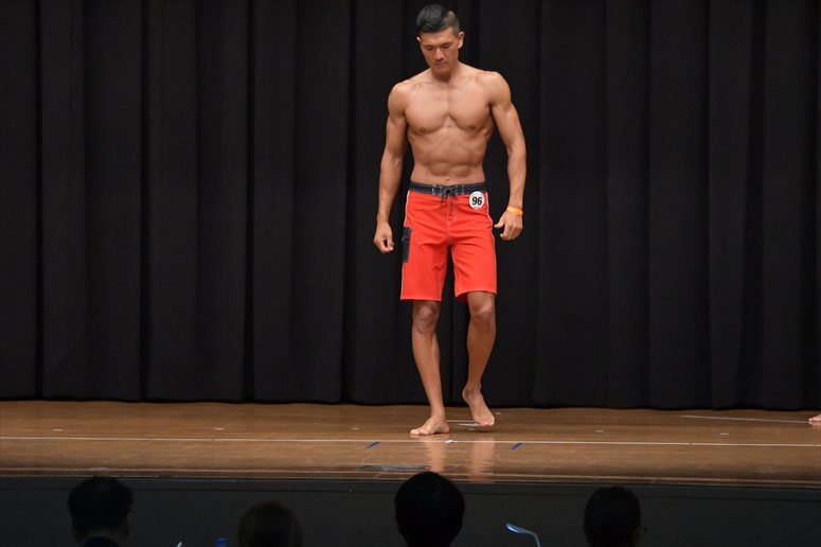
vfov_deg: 6.8
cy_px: 274
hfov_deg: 10.2
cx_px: 410
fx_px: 4605
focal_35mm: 202
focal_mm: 135
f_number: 5.6
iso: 6400
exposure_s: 1/400
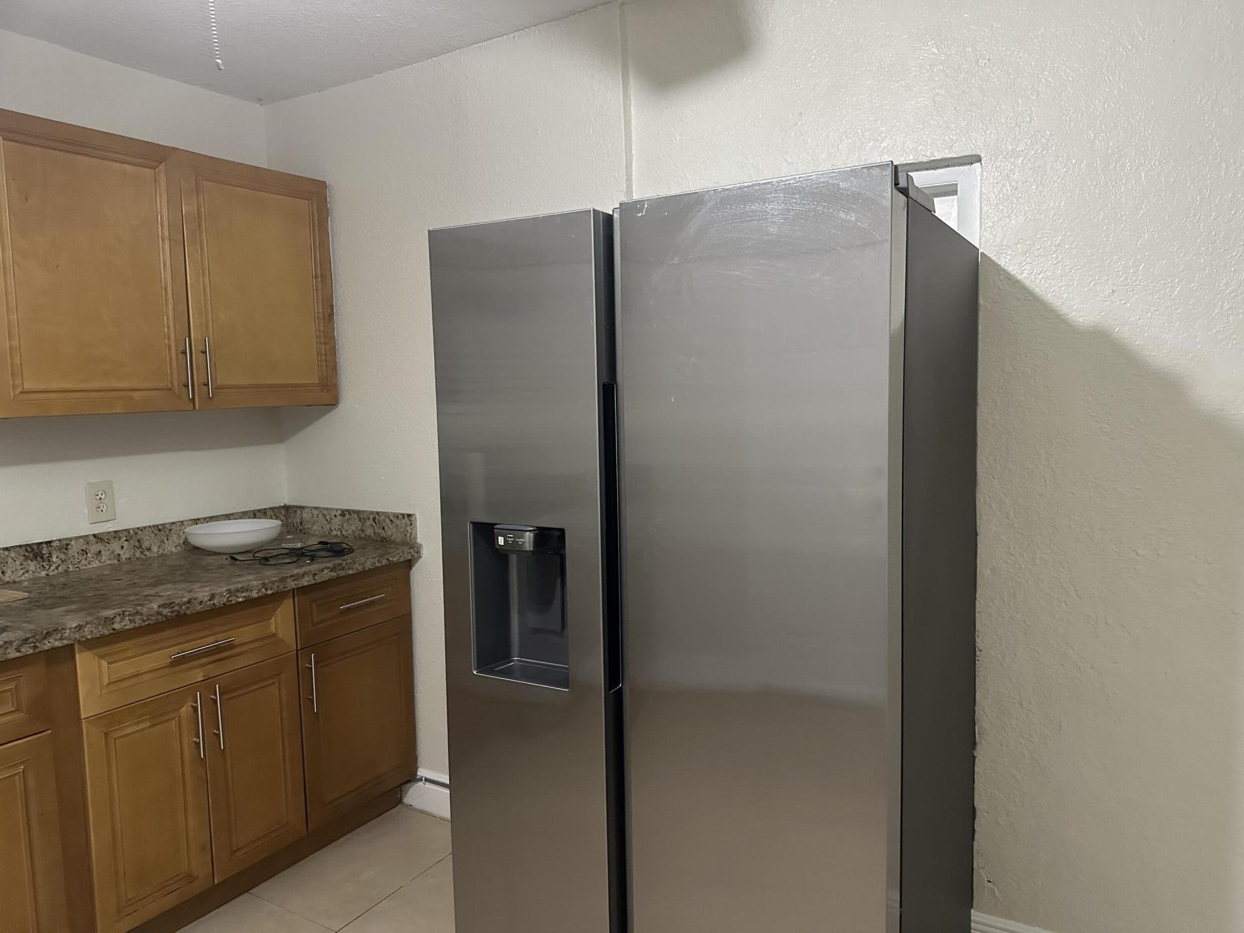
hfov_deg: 71.6
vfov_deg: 56.8
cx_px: 622
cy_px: 466
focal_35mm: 24
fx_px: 862
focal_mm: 6.86
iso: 800
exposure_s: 1/60
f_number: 1.78
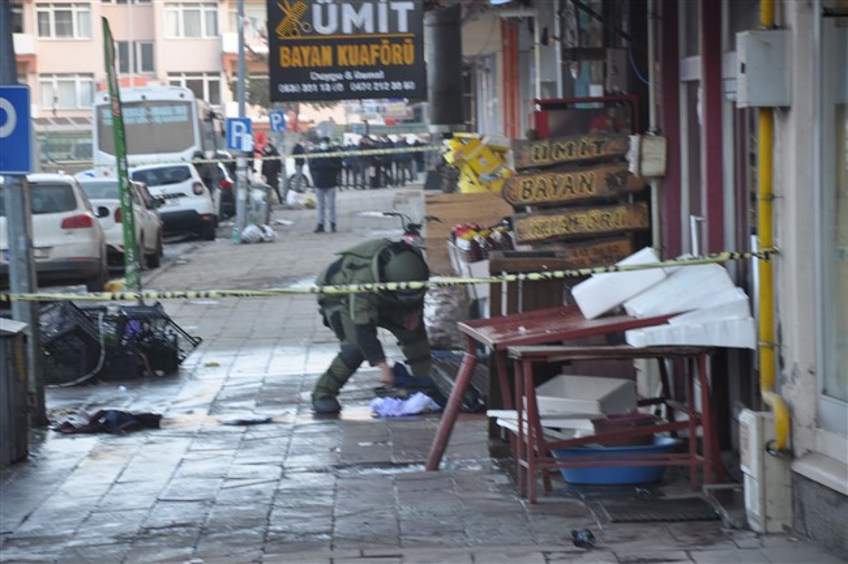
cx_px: 424
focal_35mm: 158
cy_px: 282
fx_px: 3706
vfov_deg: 8.7
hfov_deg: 13.1
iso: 200
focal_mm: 105
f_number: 5.6
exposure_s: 1/25
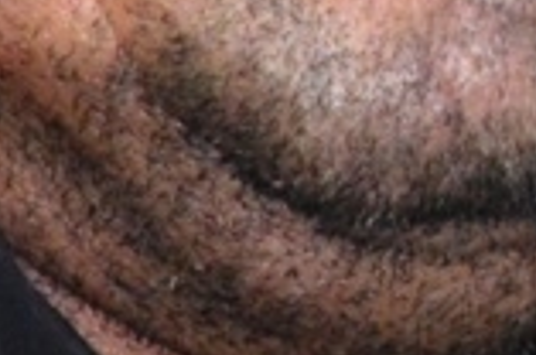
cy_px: -637
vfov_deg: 0.5
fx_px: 43744
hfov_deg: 0.7
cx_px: 1144
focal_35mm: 2944
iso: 3200
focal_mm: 300
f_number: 5.6
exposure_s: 1/60
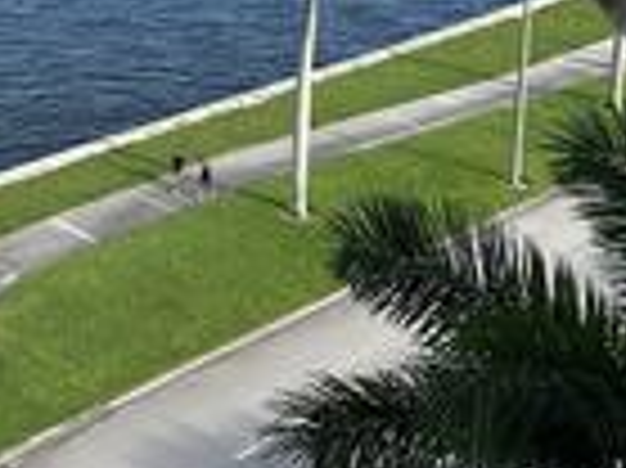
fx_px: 1247
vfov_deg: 20.3
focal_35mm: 69
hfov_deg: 25.4
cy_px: -54
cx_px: -122
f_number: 1.78
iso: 80
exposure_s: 1/3155
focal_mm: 6.86
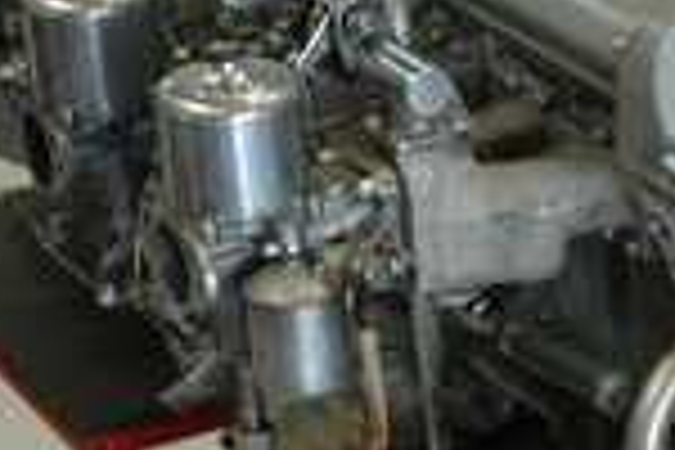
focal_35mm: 174
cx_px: 738
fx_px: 3262
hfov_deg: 11.6
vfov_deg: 7.9
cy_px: 277
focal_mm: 29
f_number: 4
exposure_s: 1/60
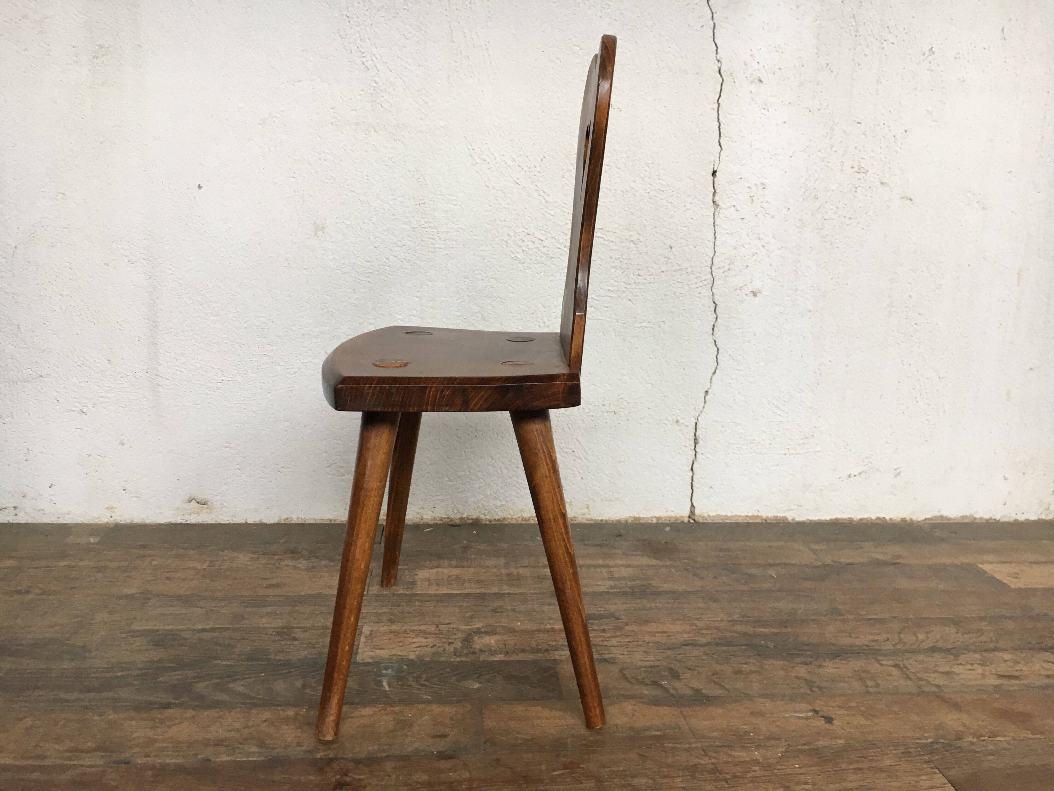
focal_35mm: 29
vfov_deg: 48.2
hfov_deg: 61.7
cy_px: 396
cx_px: 527
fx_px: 883
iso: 80
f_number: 2.2
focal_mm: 4.15
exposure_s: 1/33
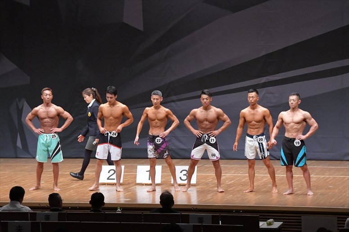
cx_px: 174
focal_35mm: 138
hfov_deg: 14.9
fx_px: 1337
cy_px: 116
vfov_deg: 9.9
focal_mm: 92
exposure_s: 1/400
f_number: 5.6
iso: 8000
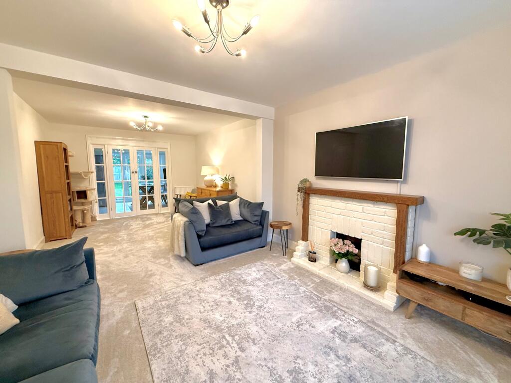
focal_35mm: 14
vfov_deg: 85.7
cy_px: 192
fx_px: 207
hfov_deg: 102.1
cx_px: 256
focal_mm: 2.22
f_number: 2.2
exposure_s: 1/100
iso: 320
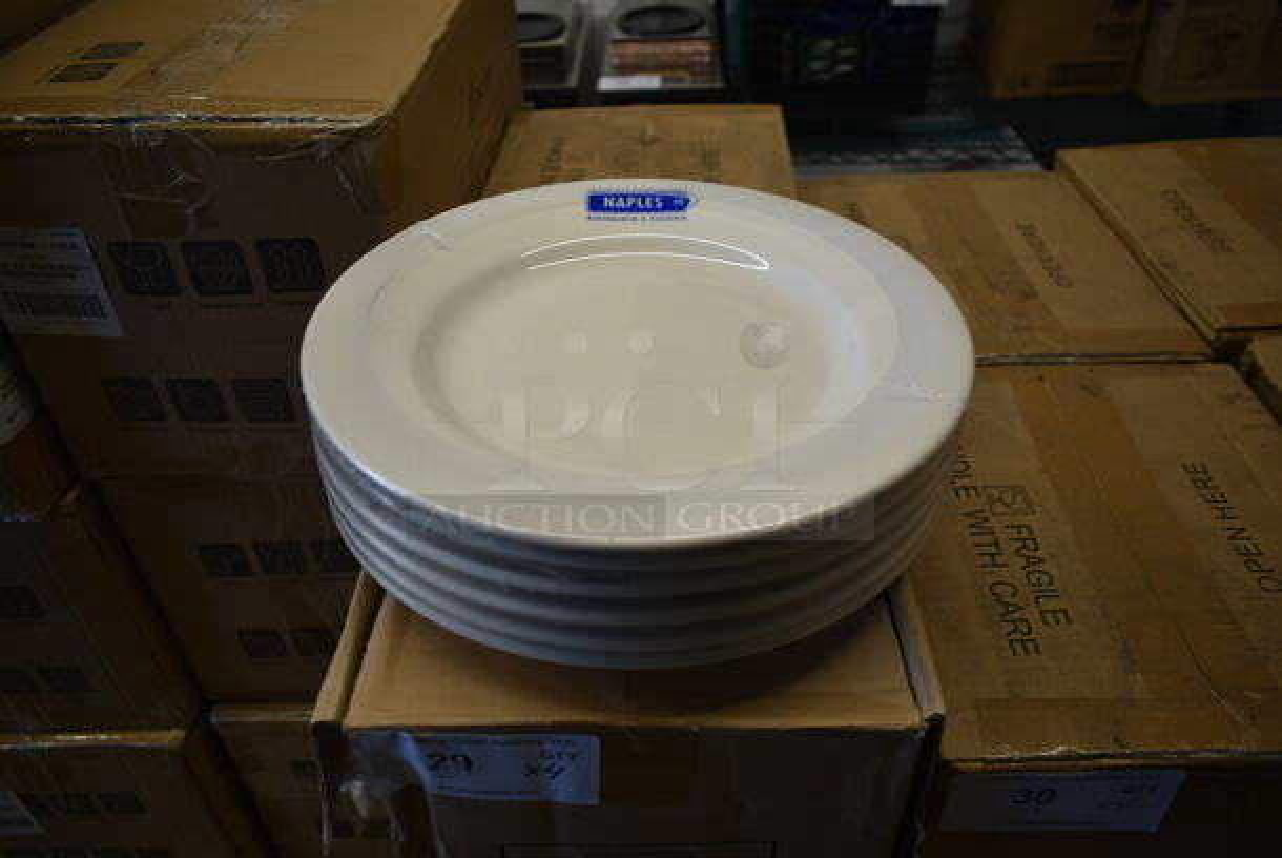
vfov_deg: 48.0
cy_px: 429
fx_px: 962
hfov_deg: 67.3
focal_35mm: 27
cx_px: 641
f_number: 3.5
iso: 140
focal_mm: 18
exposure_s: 1/30
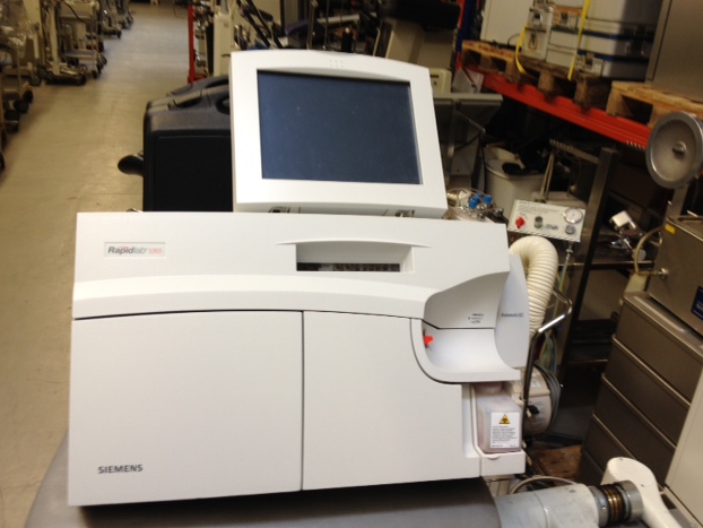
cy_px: 262
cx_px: 356
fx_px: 731
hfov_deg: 51.3
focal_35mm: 36
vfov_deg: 39.7
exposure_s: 1/20
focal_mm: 4.28
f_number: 2.4
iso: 64
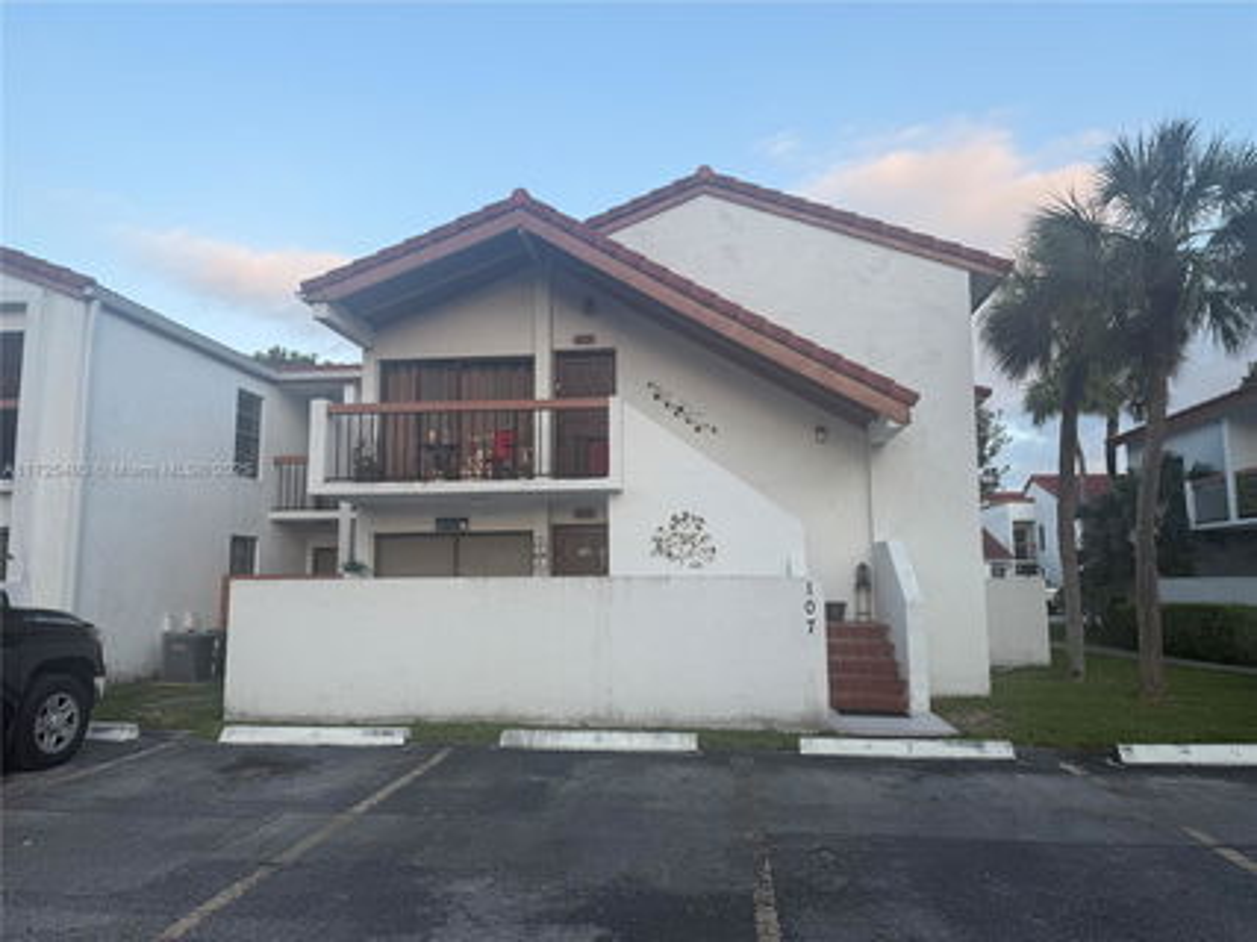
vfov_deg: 56.8
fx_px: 871
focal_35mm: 24
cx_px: 628
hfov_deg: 71.6
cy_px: 471
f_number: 1.78
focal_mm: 6.76
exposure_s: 1/765
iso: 80
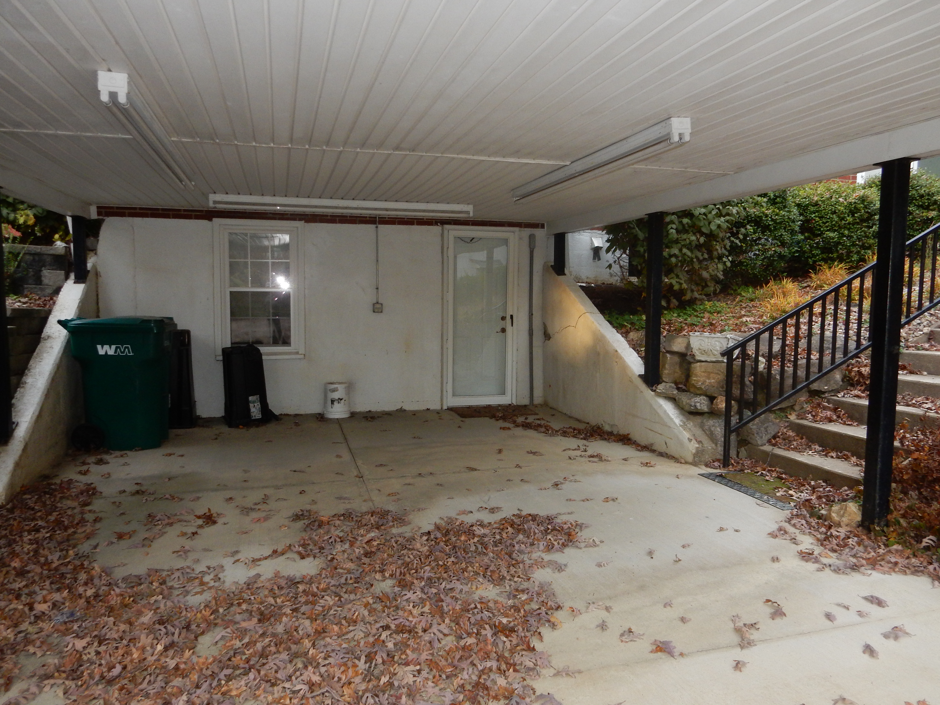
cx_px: 470
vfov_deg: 54.9
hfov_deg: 69.4
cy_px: 352
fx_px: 679
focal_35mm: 25
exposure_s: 1/30
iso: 250
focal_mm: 4.5
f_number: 3.7
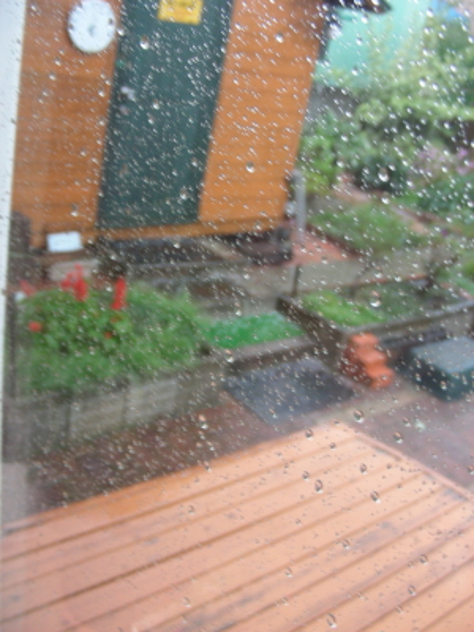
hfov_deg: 37.7
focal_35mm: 38
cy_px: 316
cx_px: 237
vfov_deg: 49.0
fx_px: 694
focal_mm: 6.3
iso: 200
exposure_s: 1/8.2
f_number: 3.5
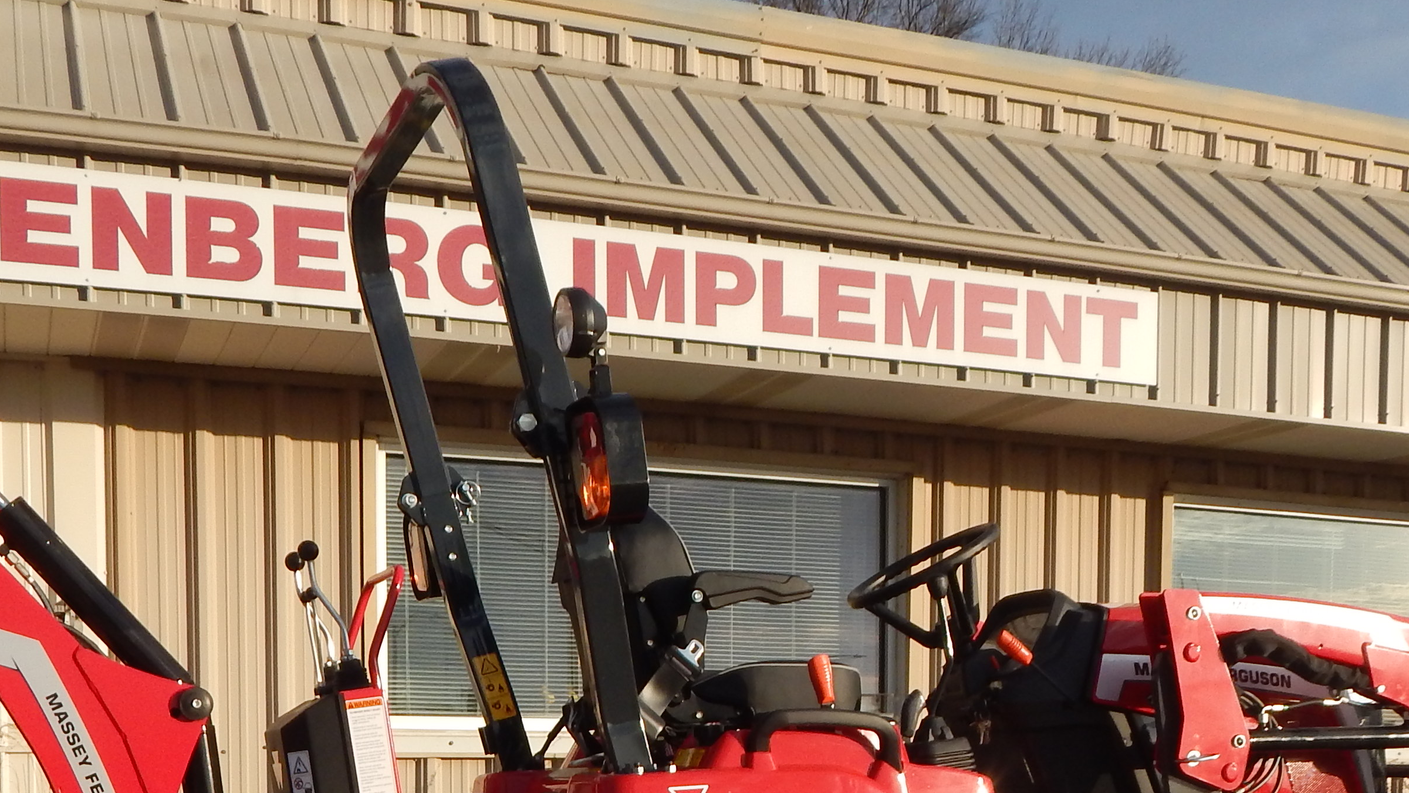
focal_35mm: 46
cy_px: 872
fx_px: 1719
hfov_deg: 44.5
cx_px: 656
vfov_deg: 24.3
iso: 125
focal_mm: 4
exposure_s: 1/1250
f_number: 3
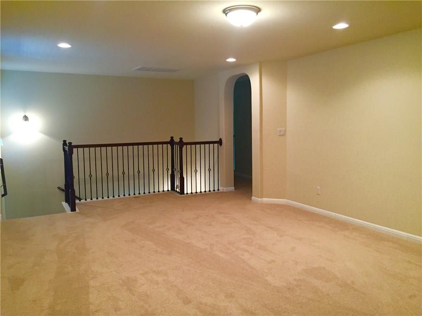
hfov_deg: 61.7
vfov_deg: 48.2
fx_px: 354
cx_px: 211
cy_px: 158
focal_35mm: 29
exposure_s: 1/30
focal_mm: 4.15
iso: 160
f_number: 2.2
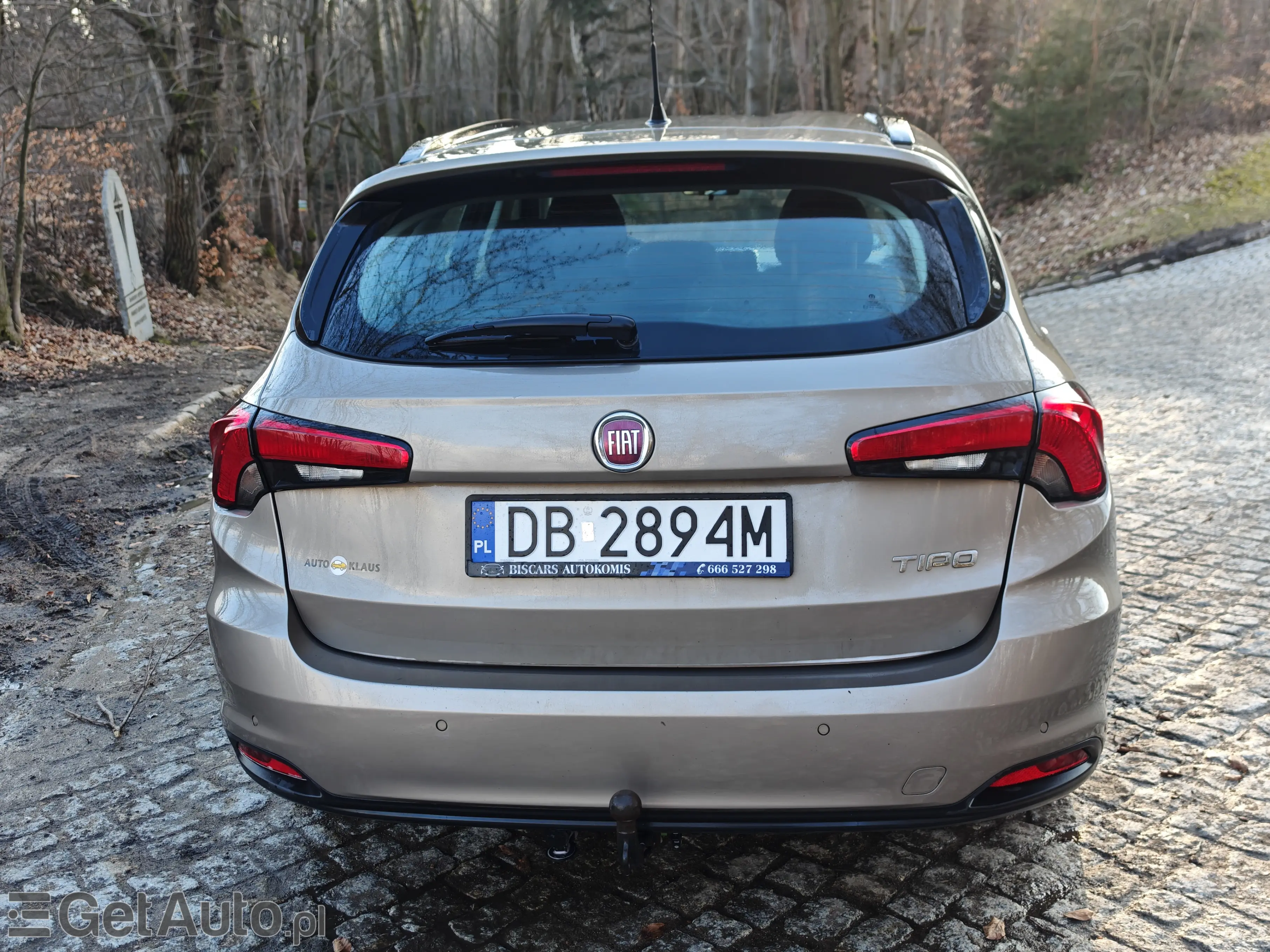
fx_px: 1284
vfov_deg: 40.7
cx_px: 635
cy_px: 476
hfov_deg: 52.6
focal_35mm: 35
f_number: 2
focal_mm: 8.72
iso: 64
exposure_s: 1/100
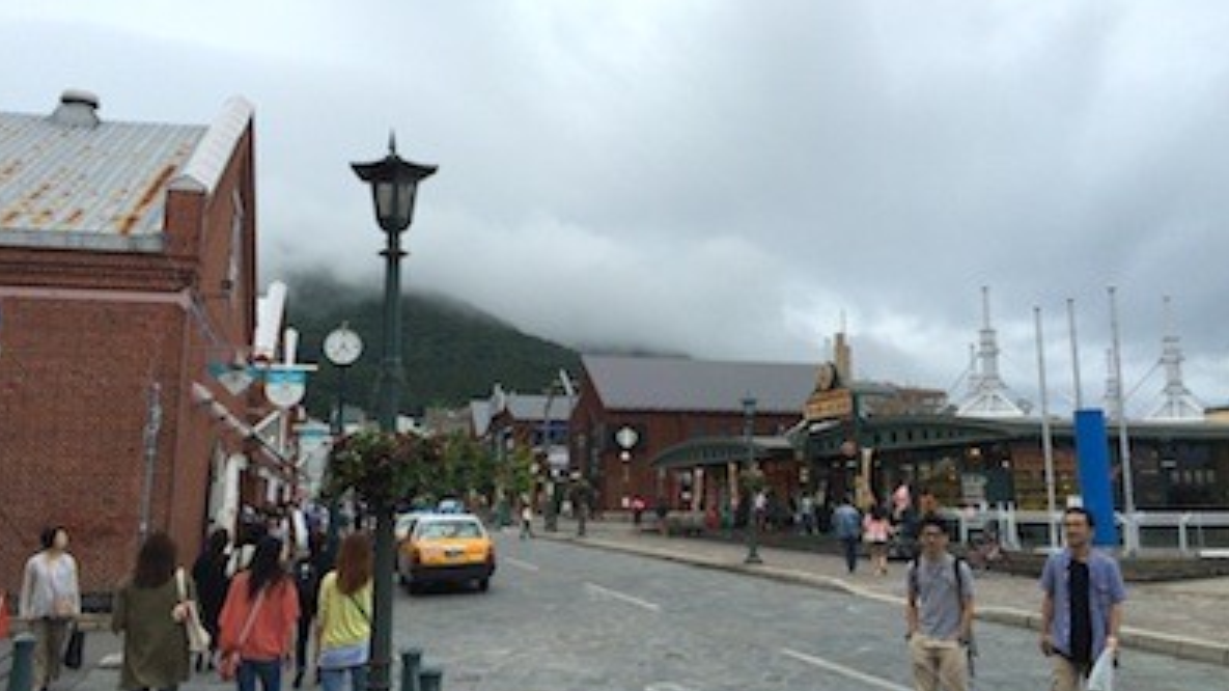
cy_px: 308
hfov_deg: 61.0
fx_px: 1043
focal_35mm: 32
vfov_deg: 36.6
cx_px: 613
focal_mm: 4.15
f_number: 2.2
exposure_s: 1/519
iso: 32
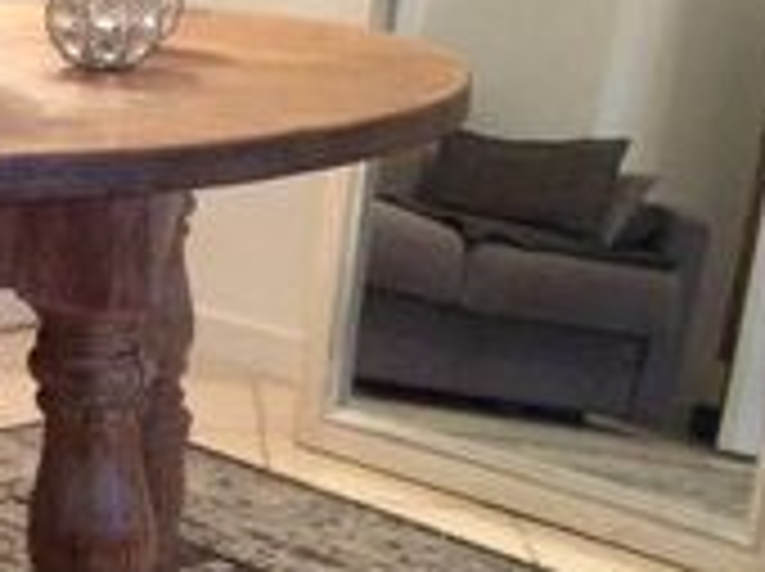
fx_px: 2052
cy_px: 194
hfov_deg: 19.5
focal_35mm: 93
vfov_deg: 15.8
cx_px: -216
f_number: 2.4
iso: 200
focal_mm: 3.3
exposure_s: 1/17
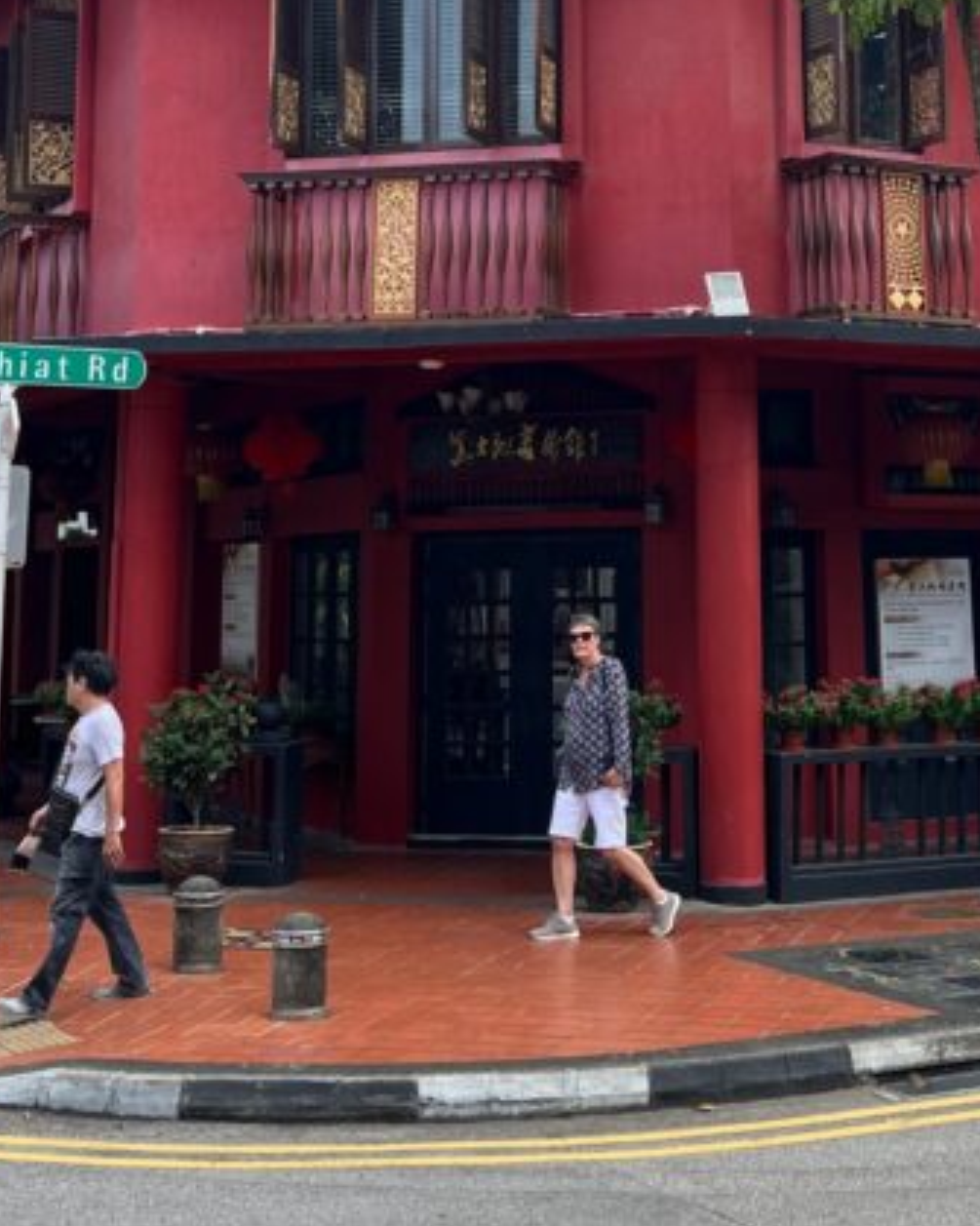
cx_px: 664
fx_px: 2249
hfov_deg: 24.5
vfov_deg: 29.6
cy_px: 202
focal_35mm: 62
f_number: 1.5
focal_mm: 5.7
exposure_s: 1/1009
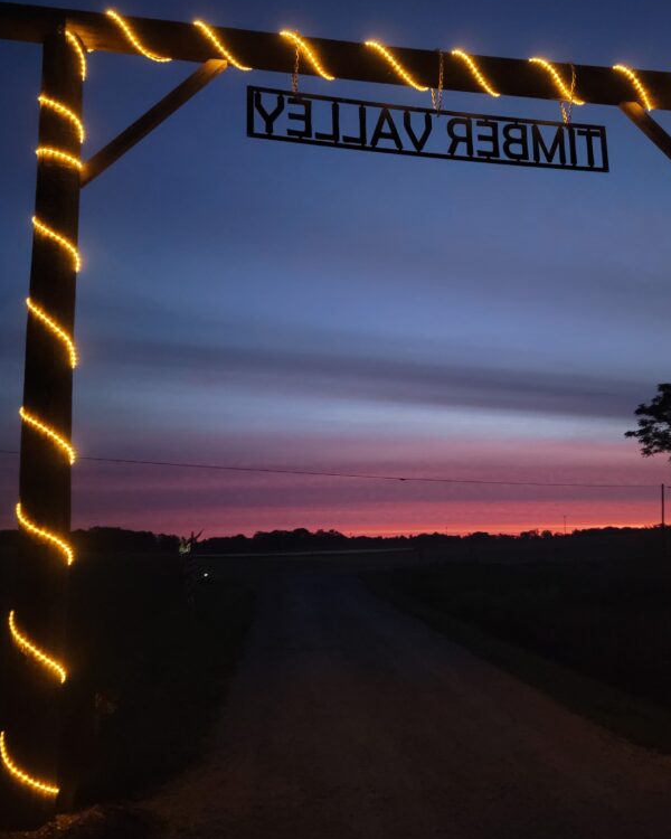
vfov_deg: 55.7
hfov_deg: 45.6
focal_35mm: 32
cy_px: 414
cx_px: 394
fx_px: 794
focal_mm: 6.7
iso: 1250
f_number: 1.8
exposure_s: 1/20
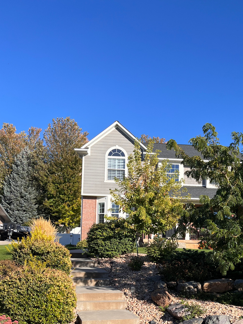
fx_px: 374
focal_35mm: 40
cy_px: 235
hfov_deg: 35.3
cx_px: 179
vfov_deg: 45.5
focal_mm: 5.7
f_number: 1.5
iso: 50
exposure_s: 1/3077
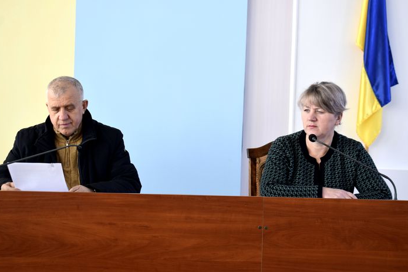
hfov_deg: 29.7
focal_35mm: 68
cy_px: 127
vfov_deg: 20.0
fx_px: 770
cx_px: 195
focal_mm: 42
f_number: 5.6
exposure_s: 1/125
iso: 400
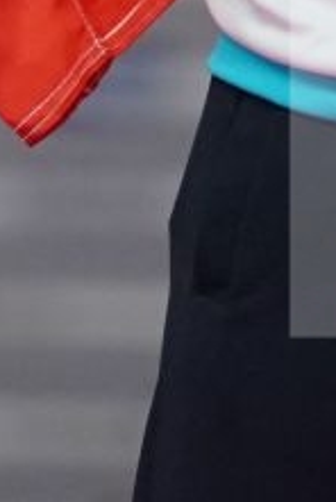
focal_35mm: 2277
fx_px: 31776
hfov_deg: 0.6
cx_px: 502
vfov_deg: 0.9
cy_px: -677
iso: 2000
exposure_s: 1/500
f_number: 4
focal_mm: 280
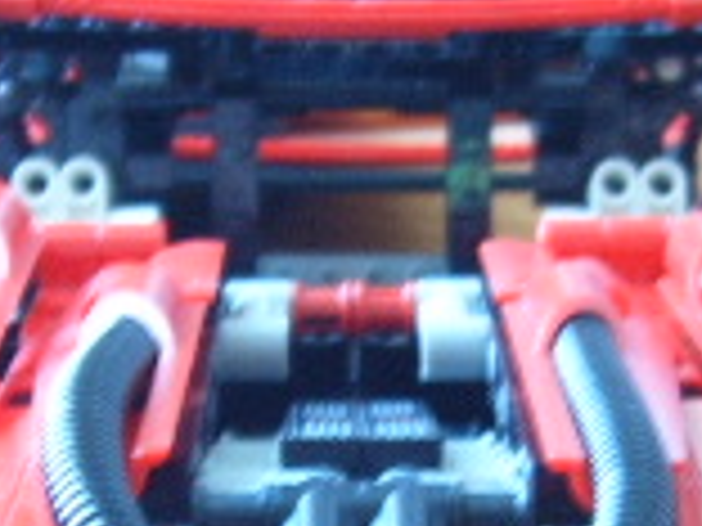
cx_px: 351
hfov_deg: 13.0
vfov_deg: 9.6
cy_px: 638
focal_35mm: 152
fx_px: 3083
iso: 141
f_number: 2.9
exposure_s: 1/4
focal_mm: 6.2
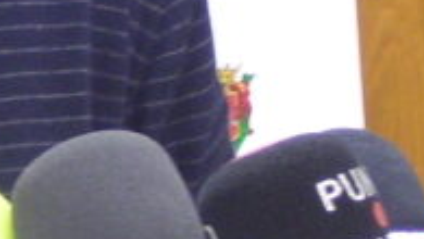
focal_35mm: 376
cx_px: -104
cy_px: 2
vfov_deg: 3.2
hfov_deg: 5.7
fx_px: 4230
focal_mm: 11.6
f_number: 4
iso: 160
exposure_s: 1/8
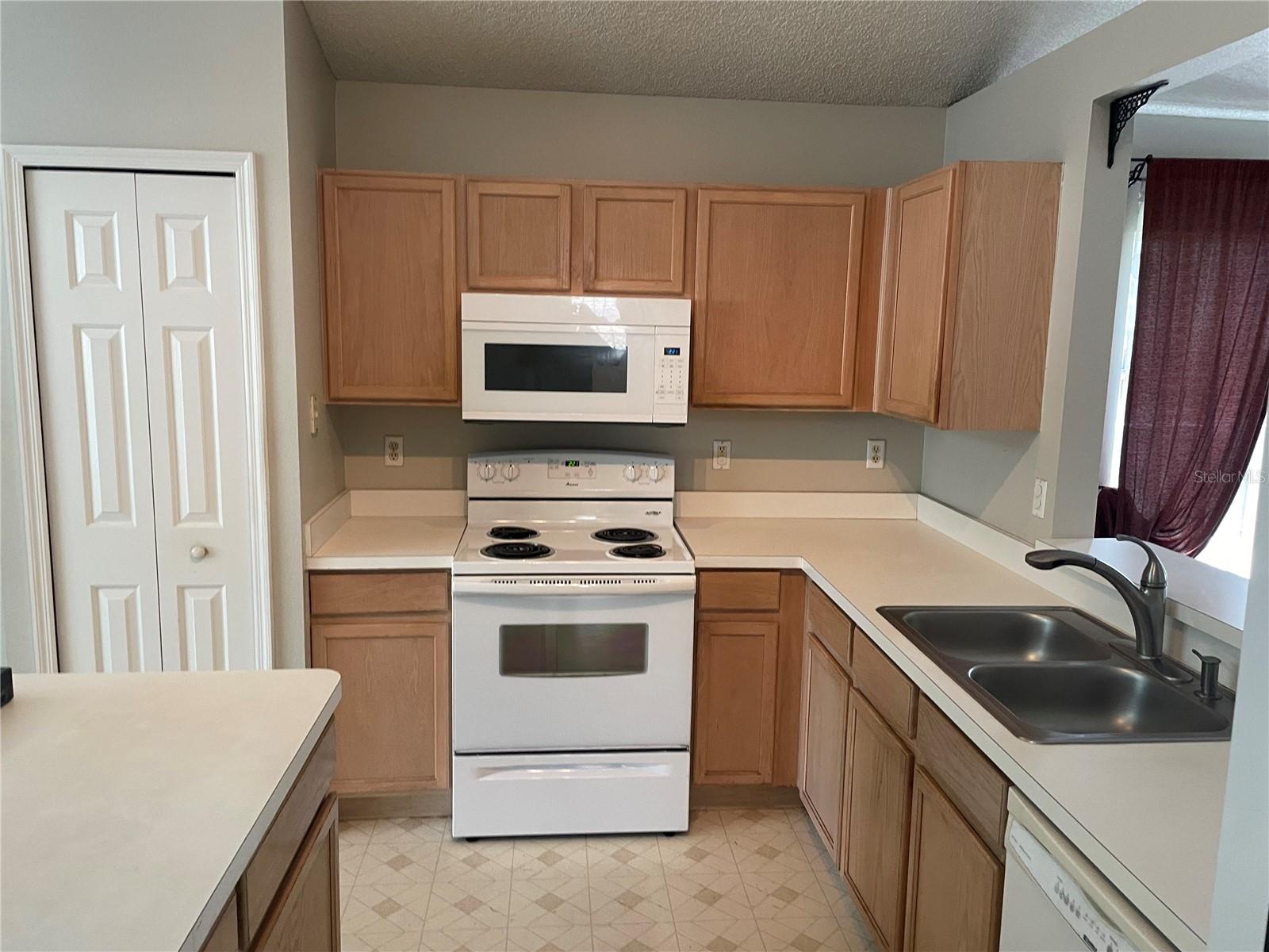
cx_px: 634
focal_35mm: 26
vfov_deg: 53.1
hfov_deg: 67.3
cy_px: 476
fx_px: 953
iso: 160
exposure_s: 1/60
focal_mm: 4.2
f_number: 1.6
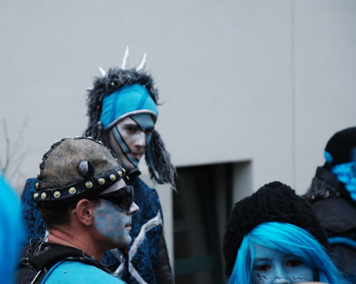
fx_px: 2039
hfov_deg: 10.0
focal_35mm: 194
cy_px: 130
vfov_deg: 8.0
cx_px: 125
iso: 200
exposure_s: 1/125
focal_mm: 105
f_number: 5.6
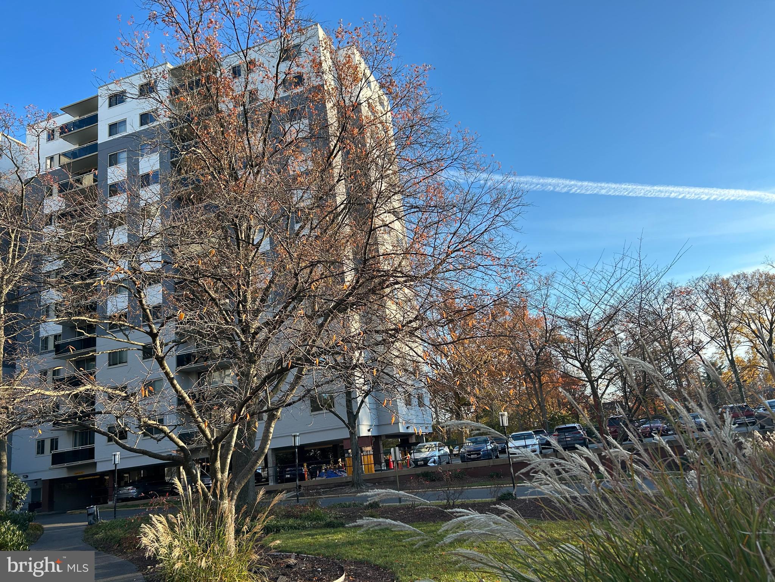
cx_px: 388
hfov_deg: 67.3
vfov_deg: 53.1
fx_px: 582
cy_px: 291
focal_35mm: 26
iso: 50
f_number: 1.5
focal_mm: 5.7
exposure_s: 1/1361
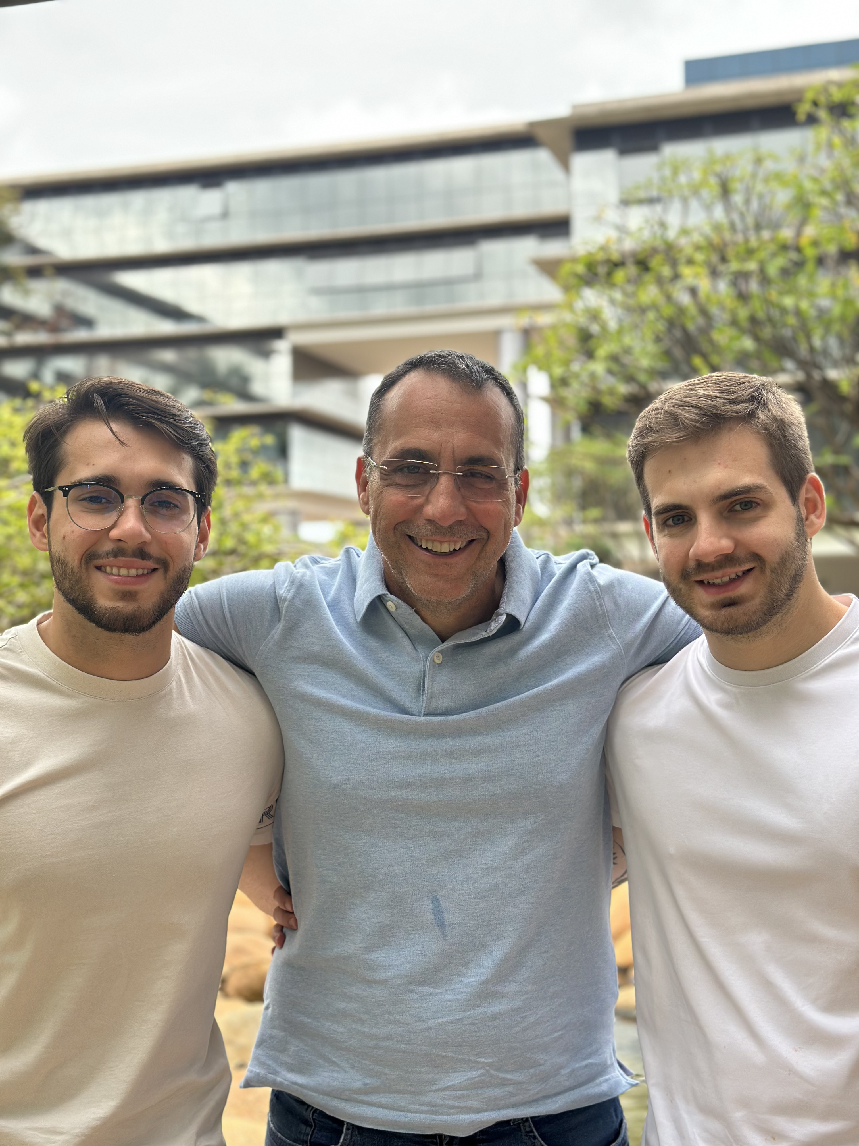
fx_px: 1588
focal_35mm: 48
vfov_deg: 39.7
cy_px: 573
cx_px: 430
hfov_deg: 30.3
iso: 80
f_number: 1.78
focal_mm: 6.86
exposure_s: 1/590
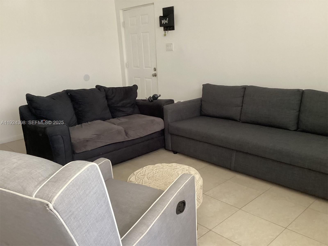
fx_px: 294
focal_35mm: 31
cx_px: 164
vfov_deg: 45.4
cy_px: 123
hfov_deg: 58.4
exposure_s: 1/60
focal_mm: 3.3
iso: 400
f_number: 2.4
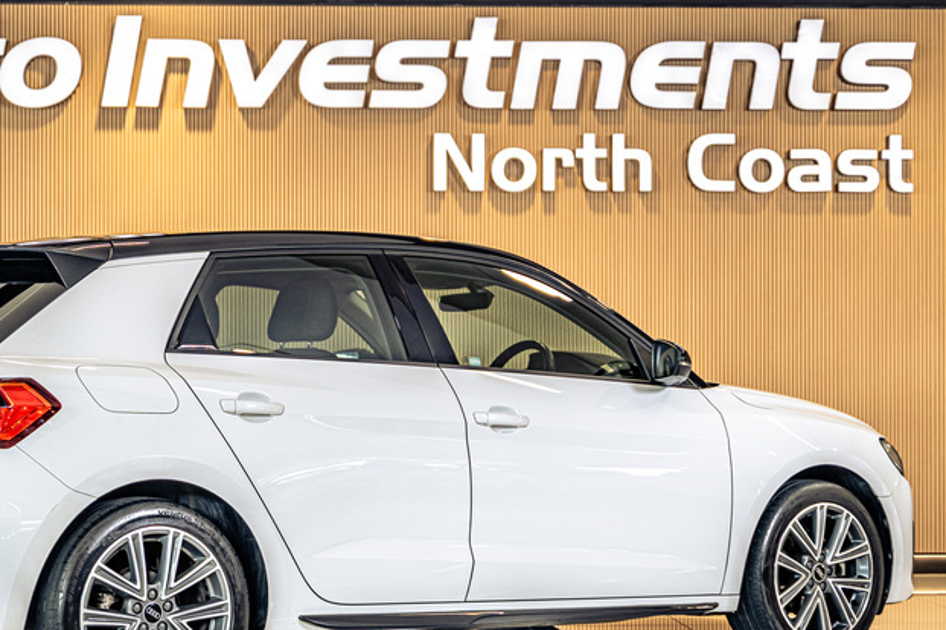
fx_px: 2207
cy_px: 388
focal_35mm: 84
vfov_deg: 16.2
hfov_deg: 24.0
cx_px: 284
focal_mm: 51
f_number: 2.8
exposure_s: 1/160
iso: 400
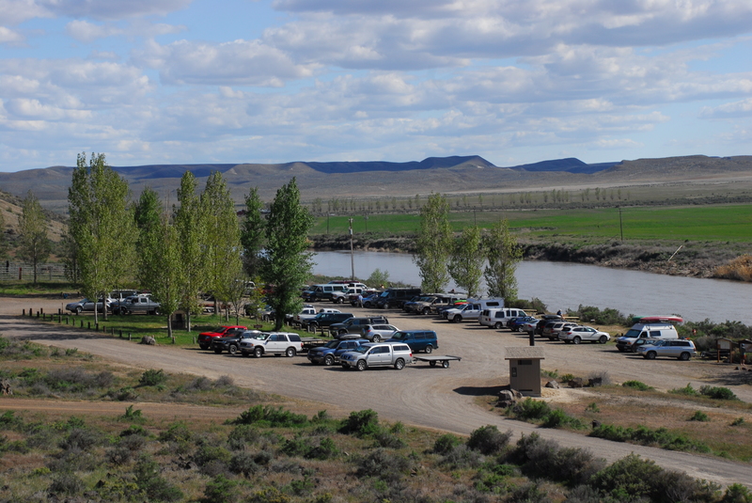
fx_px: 1568
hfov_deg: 27.0
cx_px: 376
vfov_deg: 18.2
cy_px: 252
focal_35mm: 75
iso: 160
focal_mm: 50
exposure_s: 1/125
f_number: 9
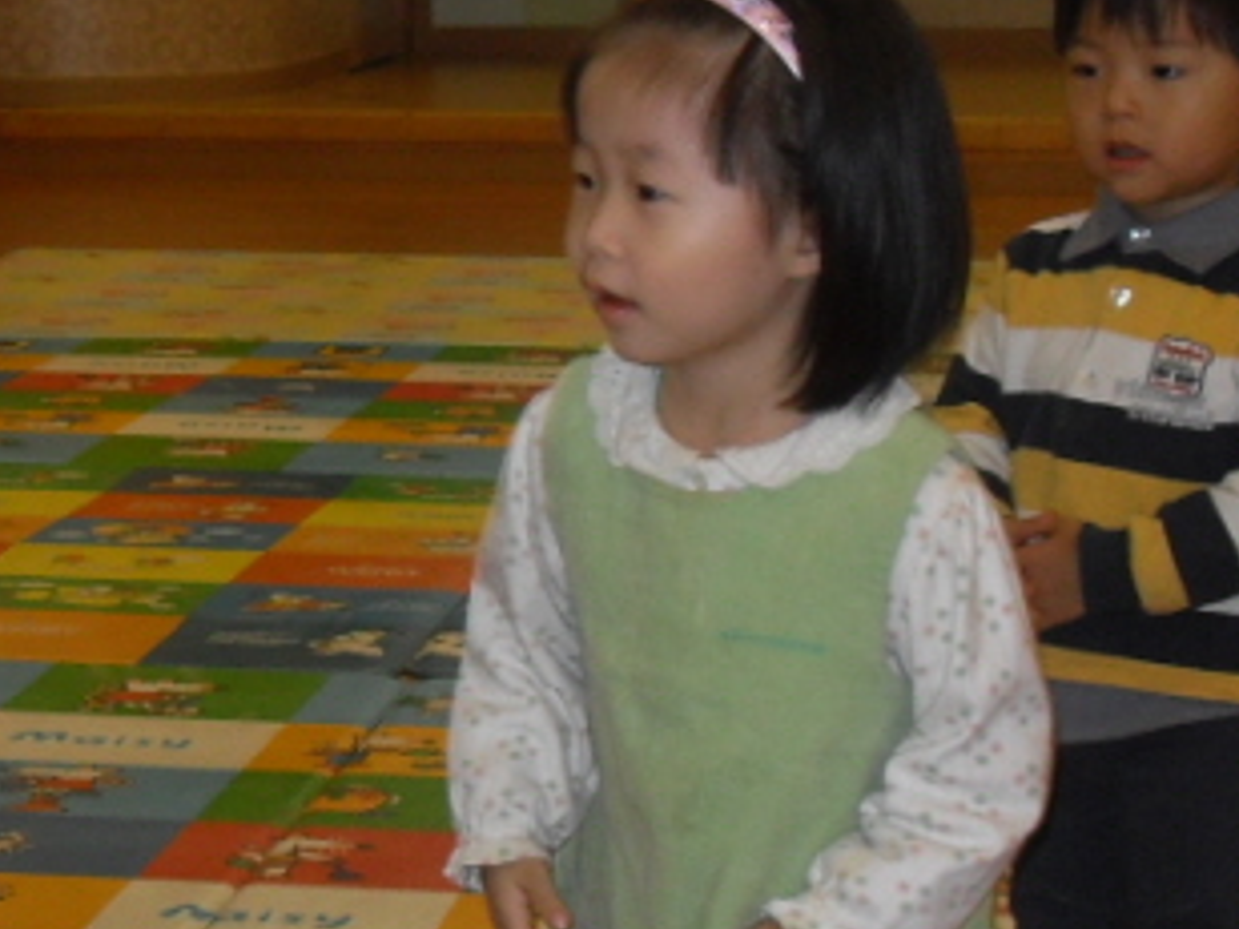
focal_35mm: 108
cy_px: 477
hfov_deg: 18.0
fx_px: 3866
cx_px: 149
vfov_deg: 13.7
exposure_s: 1/45
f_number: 2.8
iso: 100
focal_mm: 6.3
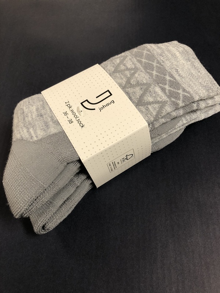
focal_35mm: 28
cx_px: 110
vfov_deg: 63.4
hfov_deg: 49.7
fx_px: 237
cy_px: 146
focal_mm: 3.99
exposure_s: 1/20
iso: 40
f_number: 1.8
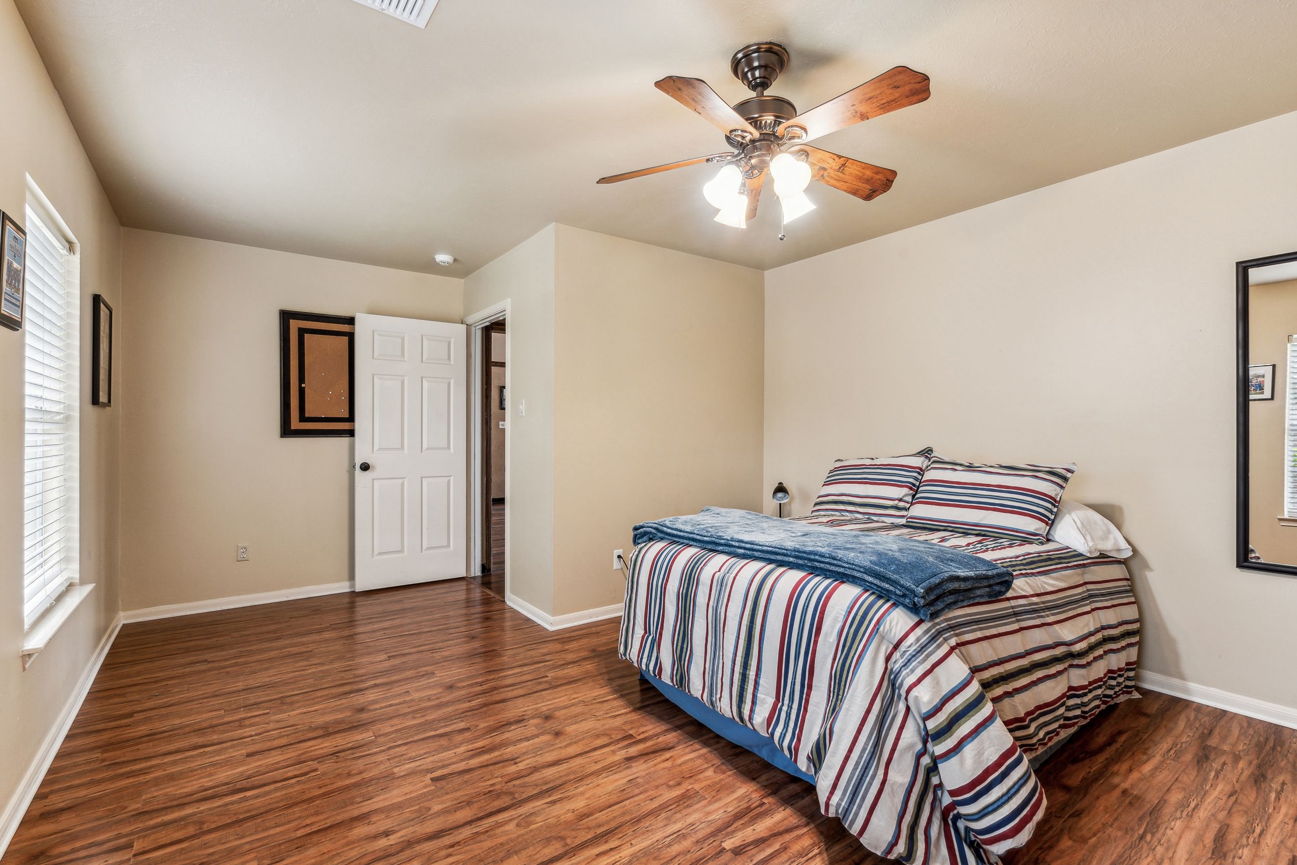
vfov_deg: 73.8
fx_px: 576
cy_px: 432
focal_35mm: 16
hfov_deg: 96.7
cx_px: 648
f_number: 9
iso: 250
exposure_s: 1/6
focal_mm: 16
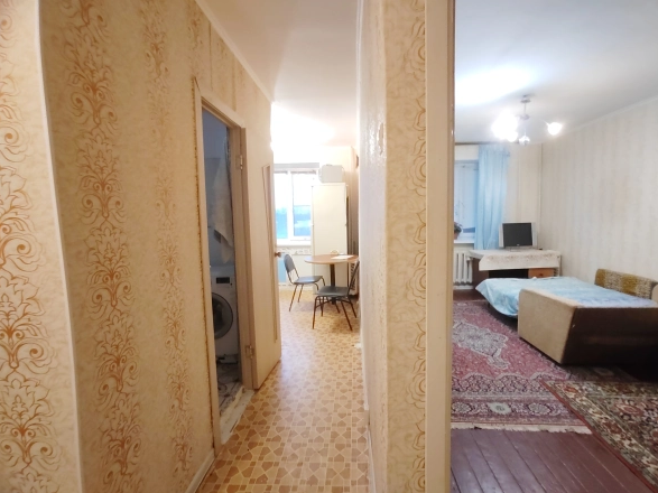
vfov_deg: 74.7
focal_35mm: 17
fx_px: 323
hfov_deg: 91.0
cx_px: 346
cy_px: 242
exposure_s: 1/16.7
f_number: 2.2
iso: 867
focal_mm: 1.68
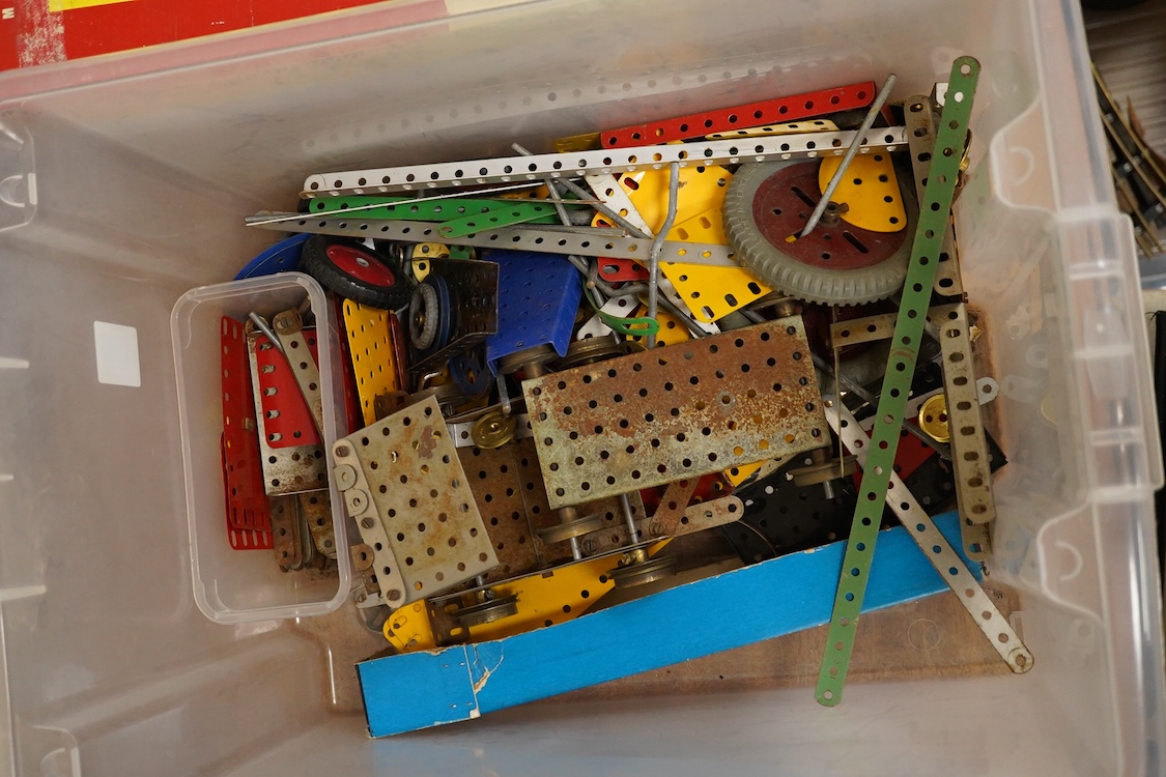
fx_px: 1457
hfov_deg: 43.6
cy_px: 388
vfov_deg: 29.9
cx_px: 583
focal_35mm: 45
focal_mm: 30
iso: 2000
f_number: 3.5
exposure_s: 1/160
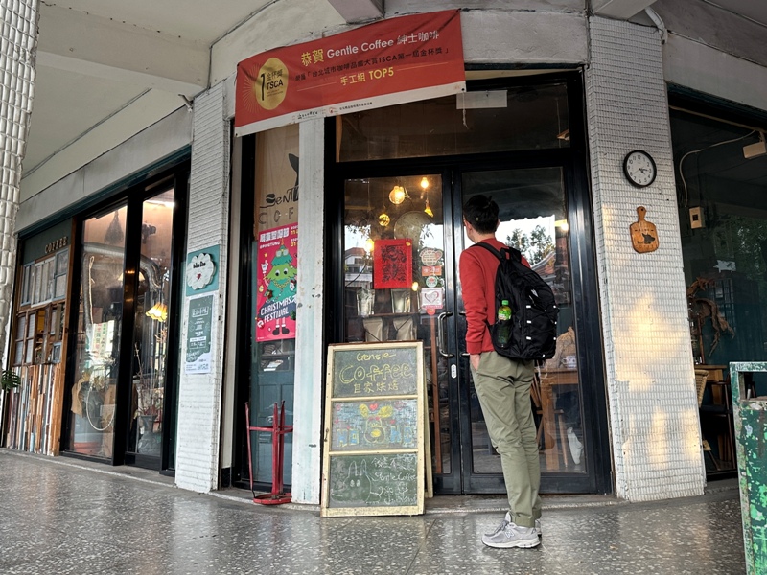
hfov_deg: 71.6
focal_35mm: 24
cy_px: 288
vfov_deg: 56.8
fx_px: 532
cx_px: 384
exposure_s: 1/60
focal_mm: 6.86
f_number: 1.78
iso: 125
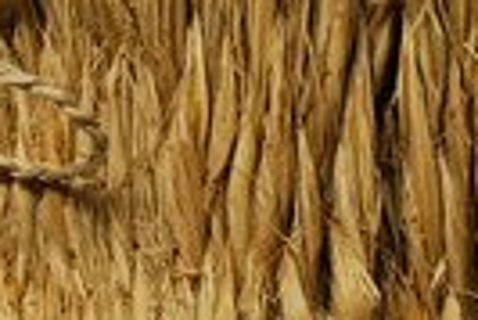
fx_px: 2584
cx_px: 226
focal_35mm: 194
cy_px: 67
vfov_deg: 7.1
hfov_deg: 10.6
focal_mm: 27
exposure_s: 1/20
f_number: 8
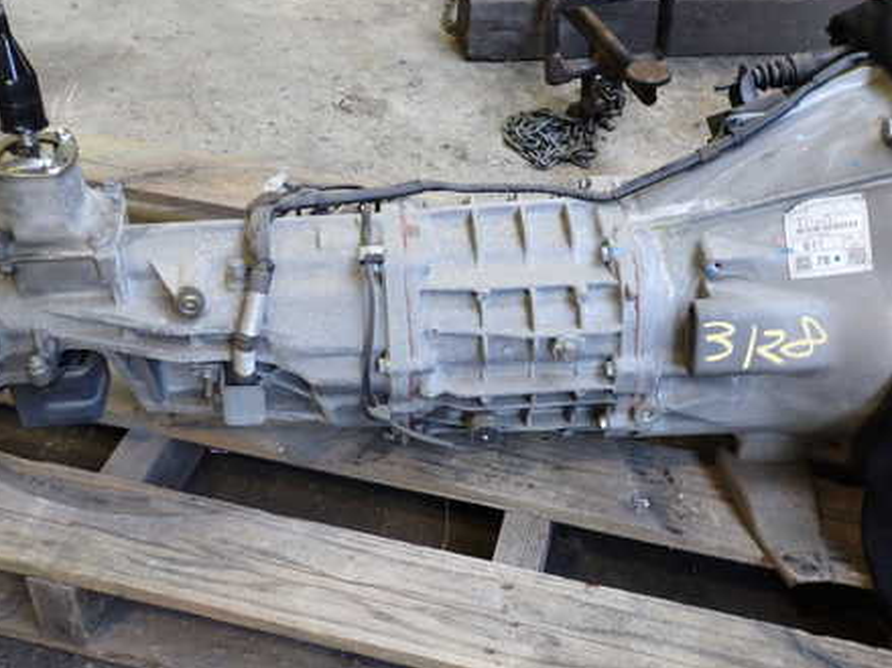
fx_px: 1056
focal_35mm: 41
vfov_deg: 35.1
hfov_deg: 45.8
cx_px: 463
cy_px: 331
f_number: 2.3
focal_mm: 5.4
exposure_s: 1/60
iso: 200
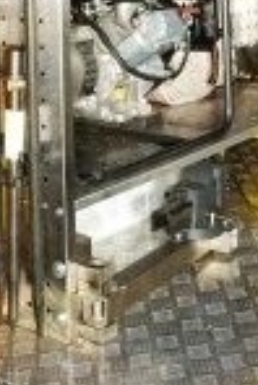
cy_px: -182
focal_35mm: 91
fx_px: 976
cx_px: 70
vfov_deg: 19.6
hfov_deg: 15.0
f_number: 5
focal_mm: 20
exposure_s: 1/25
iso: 250
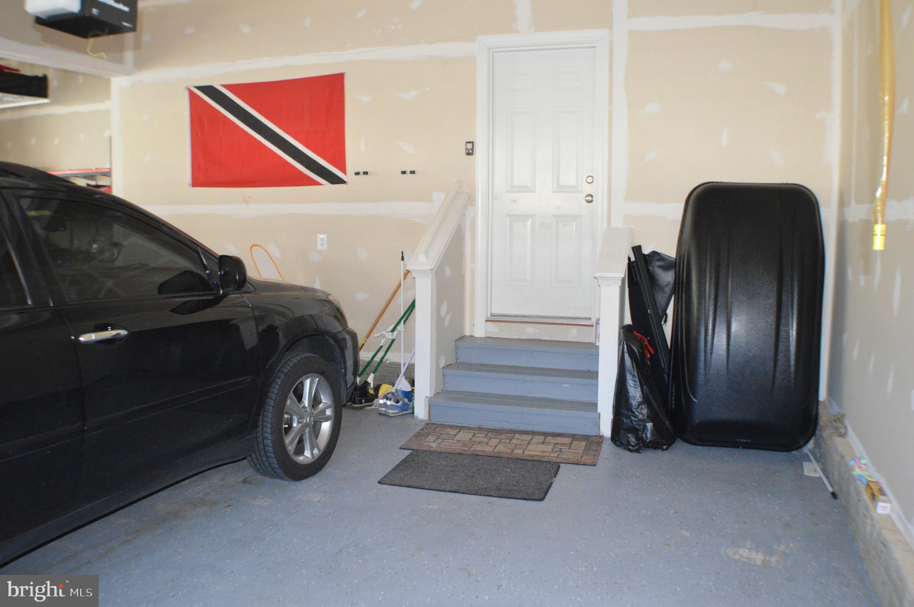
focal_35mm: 39
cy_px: 304
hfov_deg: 49.6
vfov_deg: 34.1
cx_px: 457
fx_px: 989
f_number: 4.2
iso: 2500
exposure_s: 1/60
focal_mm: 26
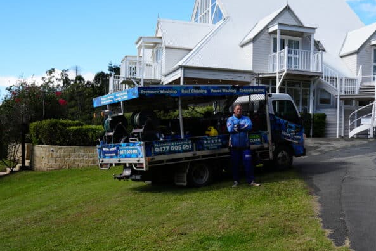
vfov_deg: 30.5
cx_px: 233
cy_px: 145
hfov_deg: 44.1
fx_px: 460
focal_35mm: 44
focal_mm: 34
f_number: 5
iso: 100
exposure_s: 1/250
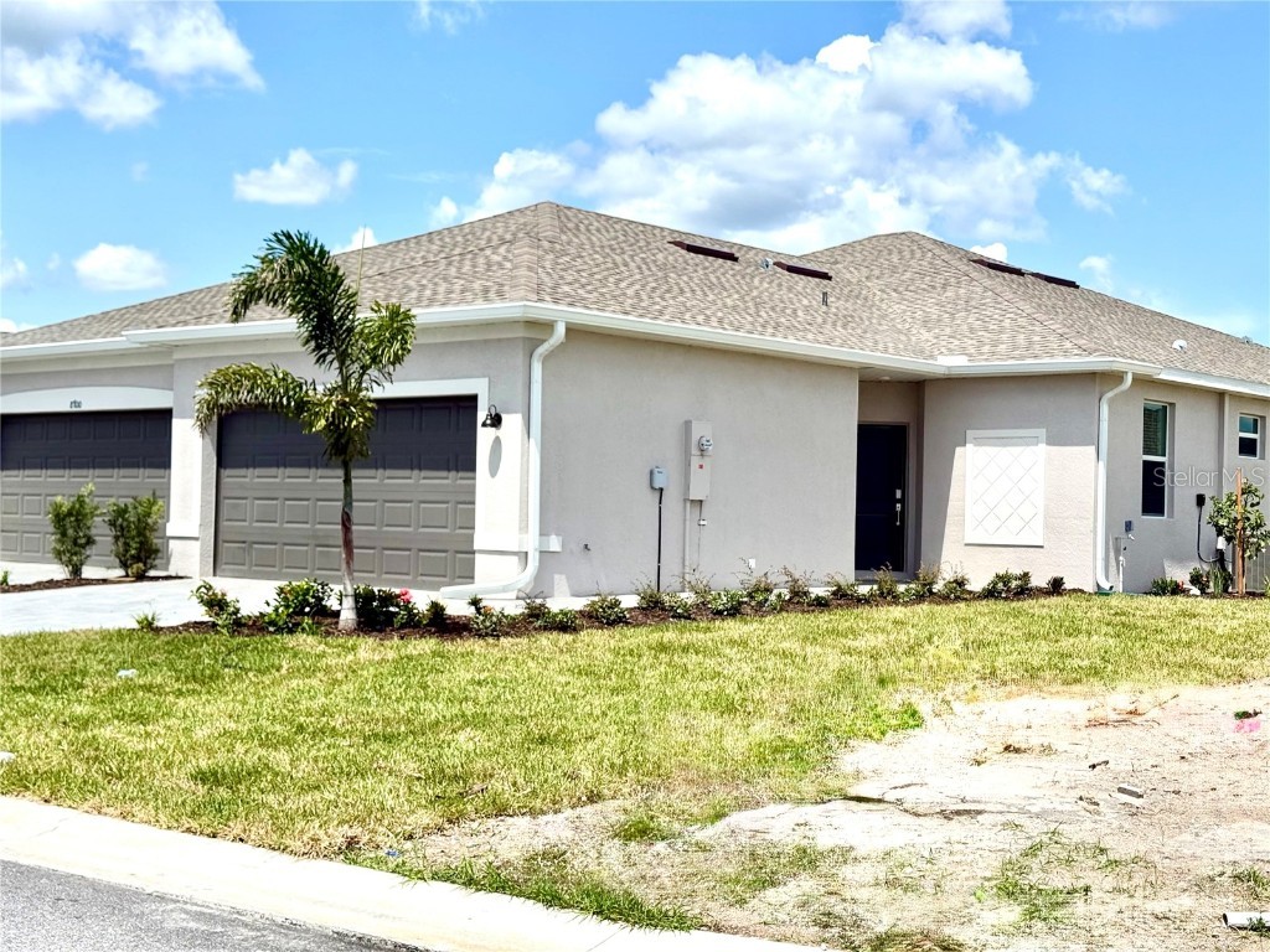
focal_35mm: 48
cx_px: 635
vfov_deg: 30.3
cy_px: 476
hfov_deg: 39.7
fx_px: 1761
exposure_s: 1/7143
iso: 64
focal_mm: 6.76
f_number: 1.78
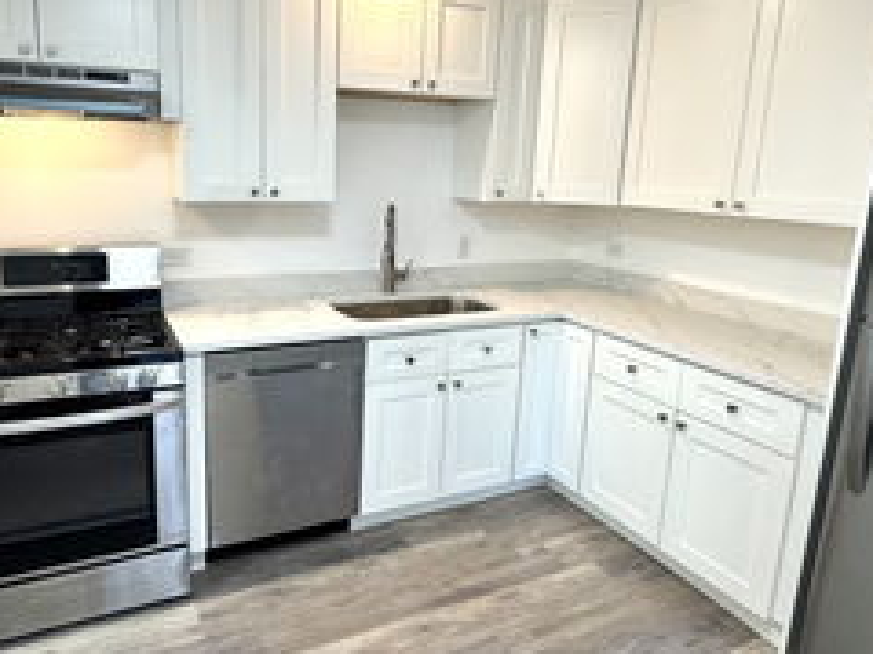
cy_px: 285
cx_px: 360
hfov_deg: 68.9
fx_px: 630
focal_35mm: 25
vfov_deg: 54.7
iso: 125
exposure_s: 1/120
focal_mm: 2.22
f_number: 2.2
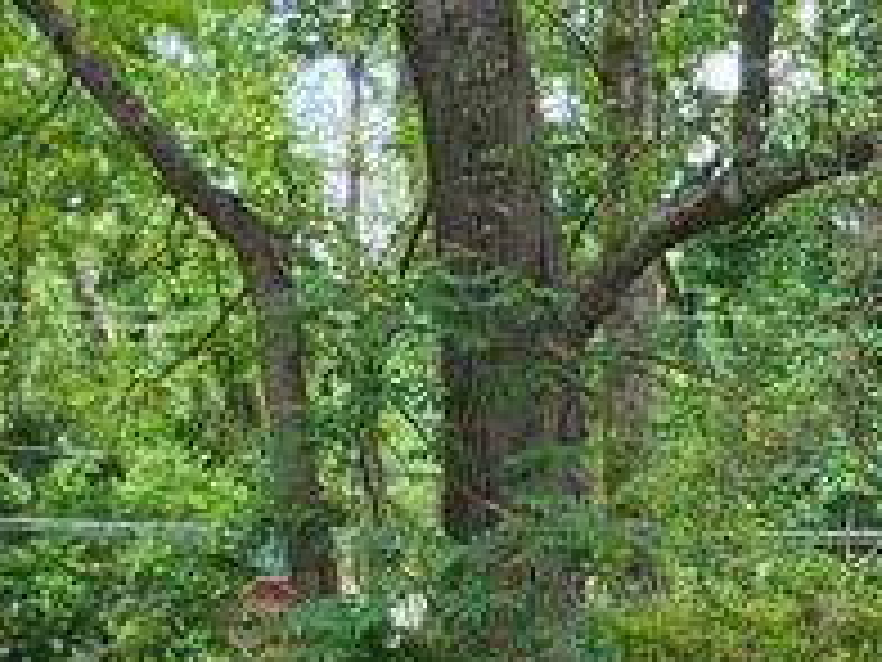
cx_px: 880
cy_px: 504
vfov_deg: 16.1
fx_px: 2319
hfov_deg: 20.8
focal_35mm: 91
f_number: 1.8
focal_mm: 4.26
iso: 108
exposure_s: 1/120
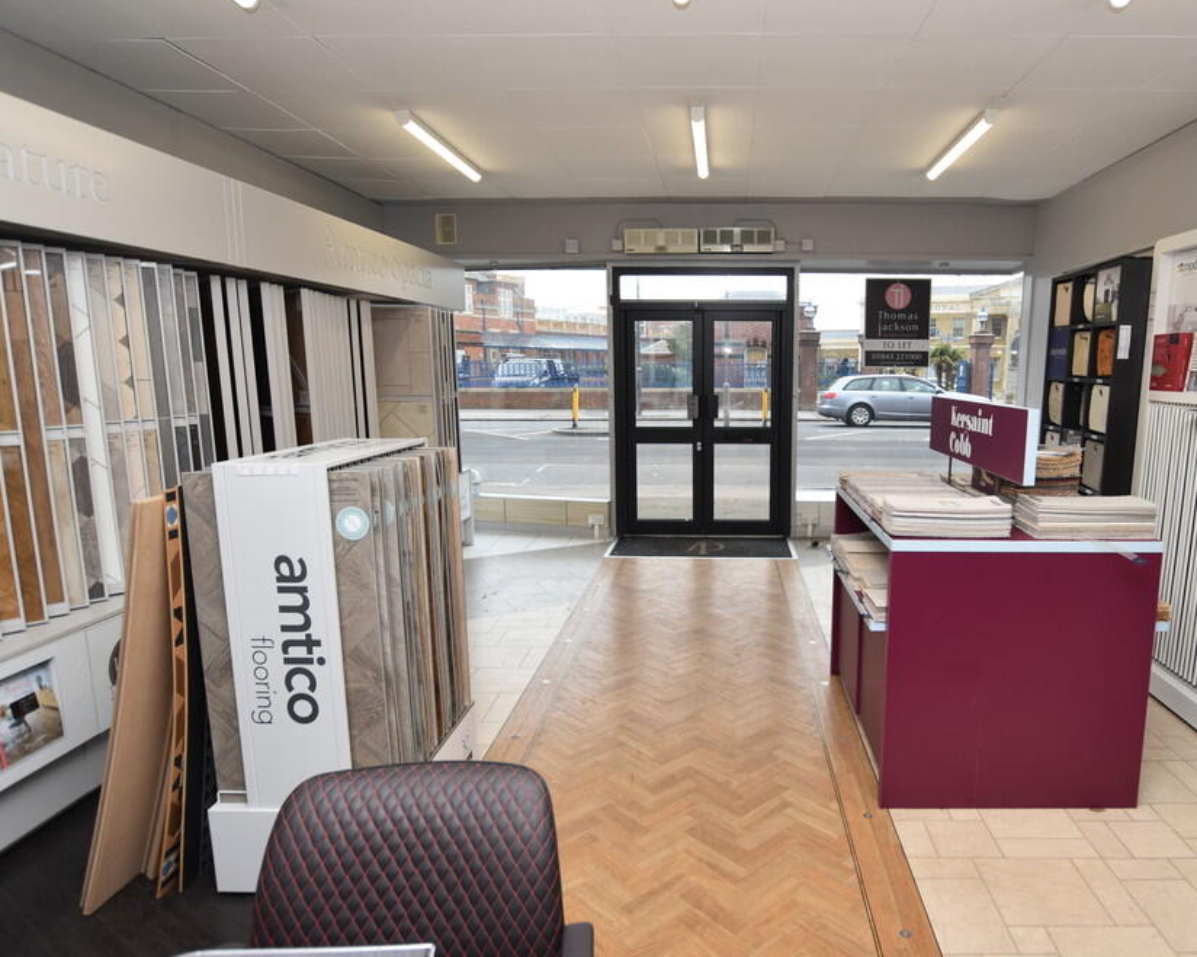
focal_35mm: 21
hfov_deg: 76.7
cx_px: 721
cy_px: 489
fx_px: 744
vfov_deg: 65.5
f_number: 5
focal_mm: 12
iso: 280
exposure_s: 1/200
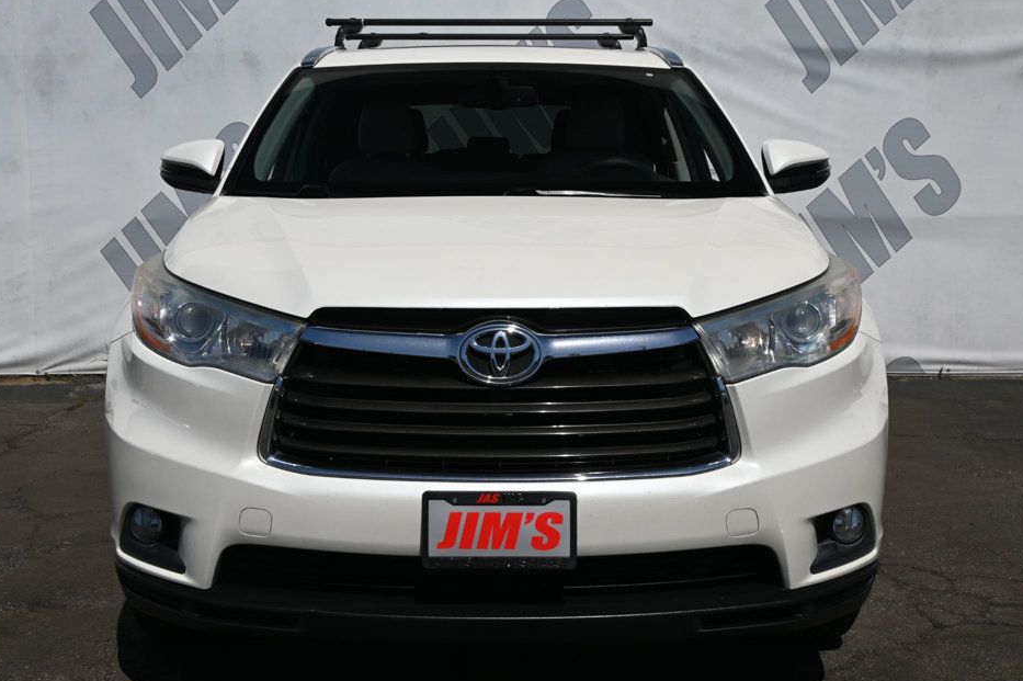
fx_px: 1286
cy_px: 343
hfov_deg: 43.4
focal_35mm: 45
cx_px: 493
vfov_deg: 29.7
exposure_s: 1/500
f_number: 8
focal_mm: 27.5
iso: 100
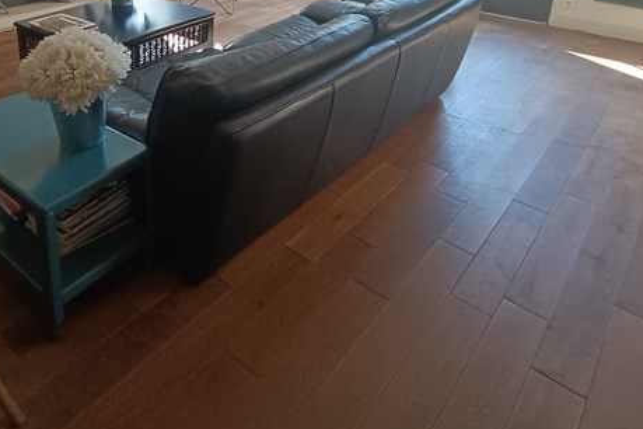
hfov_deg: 61.2
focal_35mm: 29
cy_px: 18
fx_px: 518
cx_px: 188
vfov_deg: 40.4
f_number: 2.2
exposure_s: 1/50
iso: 180
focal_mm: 1.66
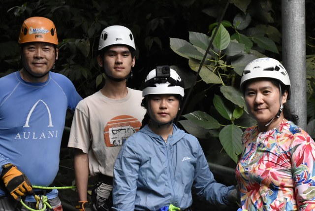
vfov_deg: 18.2
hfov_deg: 27.0
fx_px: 657
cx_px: 158
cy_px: 106
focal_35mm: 75
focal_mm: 50
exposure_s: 1/200
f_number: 11
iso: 2500
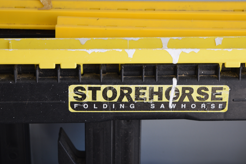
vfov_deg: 13.6
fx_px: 688
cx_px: 148
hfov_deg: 20.2
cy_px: 89
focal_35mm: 101
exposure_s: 1/80
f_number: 5.6
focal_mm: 55
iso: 400
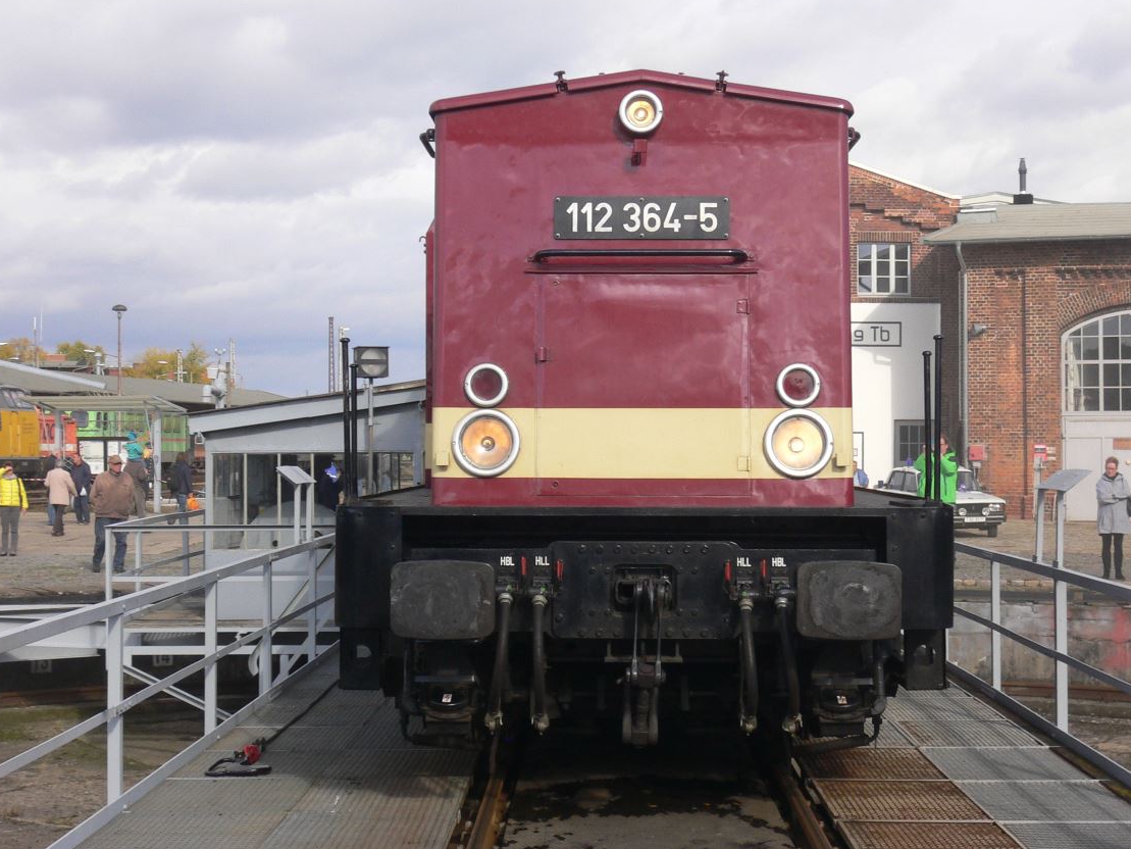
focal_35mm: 66
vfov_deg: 22.3
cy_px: 397
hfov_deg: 29.4
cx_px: 582
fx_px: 2157
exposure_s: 1/200
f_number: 7.5
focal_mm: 10.1
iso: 100
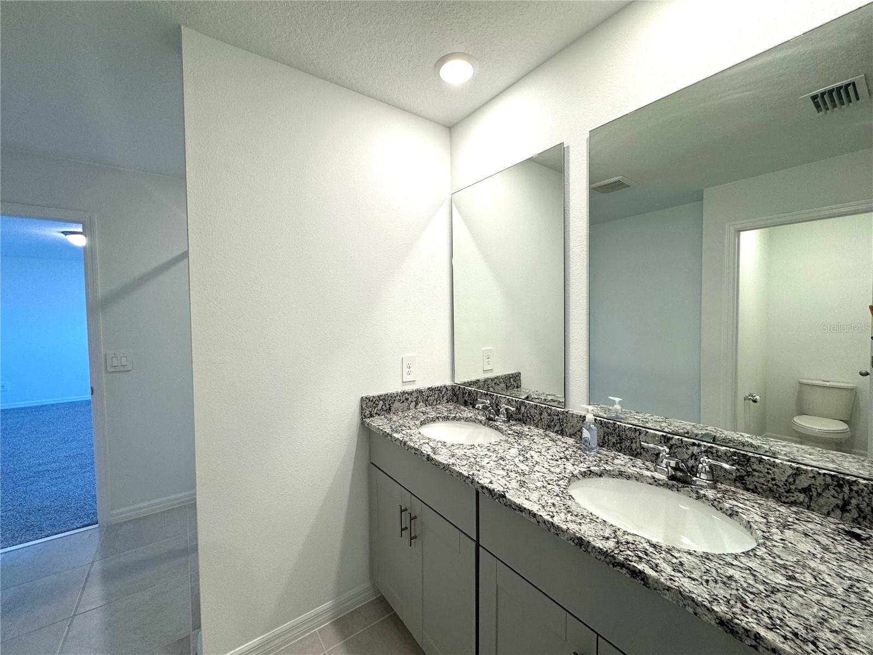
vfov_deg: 85.7
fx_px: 353
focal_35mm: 14
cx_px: 436
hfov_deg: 102.1
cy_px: 328
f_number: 2.2
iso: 100
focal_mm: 2.22
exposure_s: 1/120
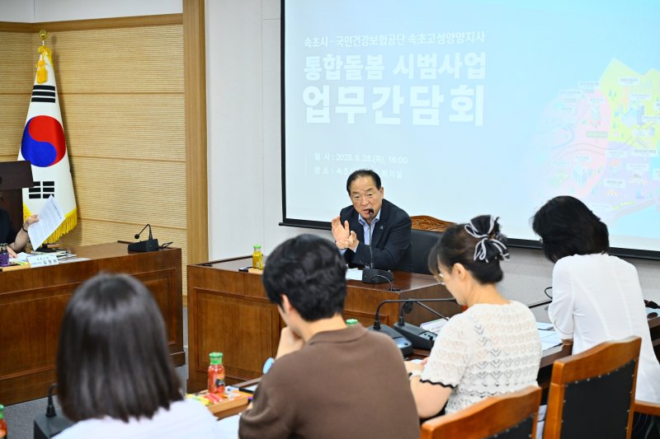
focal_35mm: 62
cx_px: 330
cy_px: 220
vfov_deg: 21.9
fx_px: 1136
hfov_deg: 32.4
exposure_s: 1/160
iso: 1000
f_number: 4
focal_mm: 62
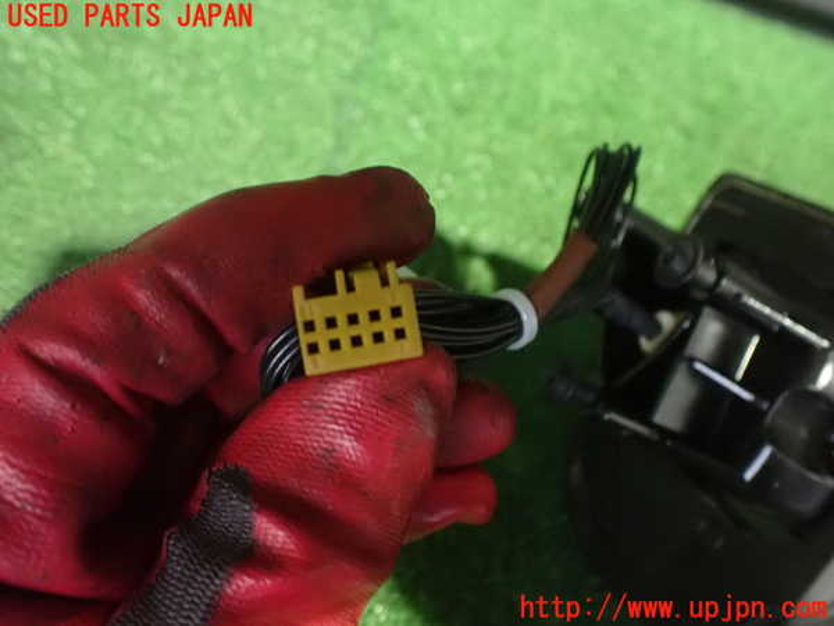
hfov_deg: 60.0
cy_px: 313
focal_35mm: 30
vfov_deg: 46.8
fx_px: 723
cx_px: 417
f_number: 2.3
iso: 1600
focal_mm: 5.4
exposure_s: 1/30
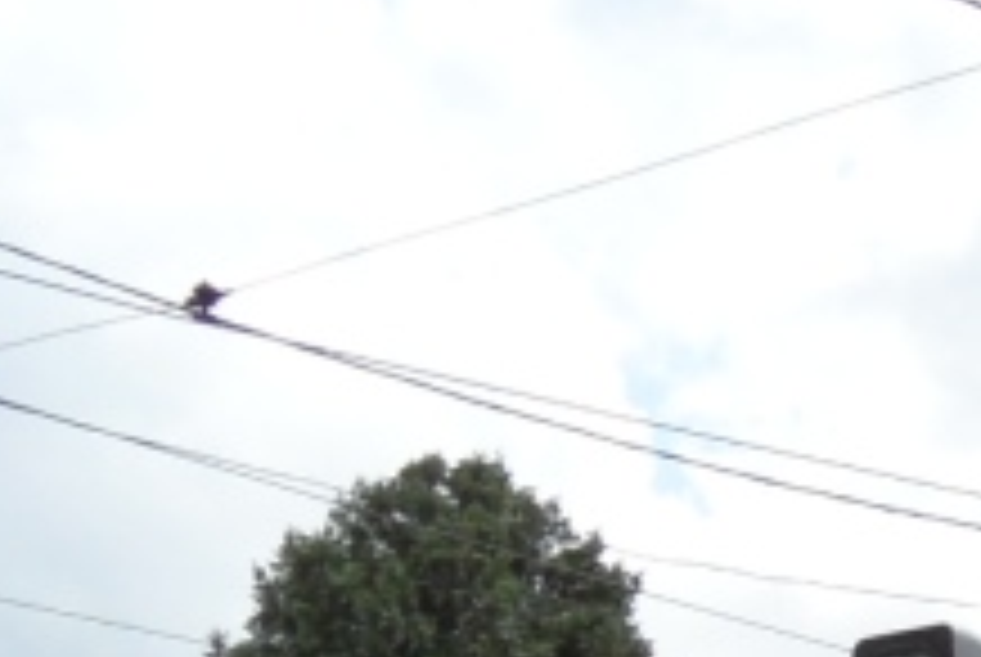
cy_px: 1260
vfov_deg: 10.8
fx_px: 3193
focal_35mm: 117
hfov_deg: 15.2
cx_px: 1737
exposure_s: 1/1000
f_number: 3.2
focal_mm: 3.9
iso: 80
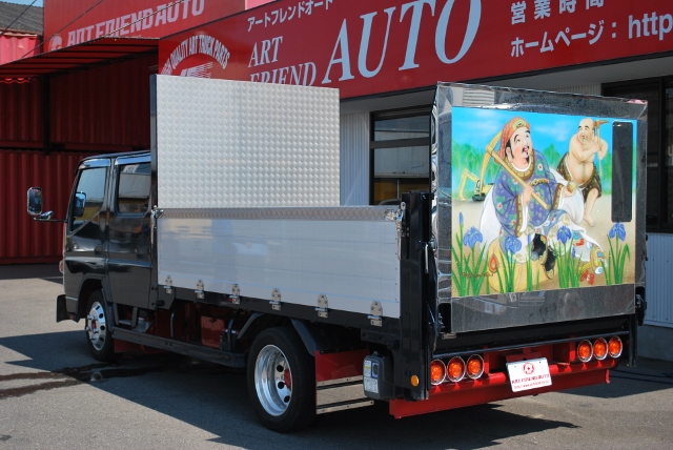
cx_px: 336
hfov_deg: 38.8
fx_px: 954
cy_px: 225
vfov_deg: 26.5
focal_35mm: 51
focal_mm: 34
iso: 200
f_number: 5
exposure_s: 1/1000
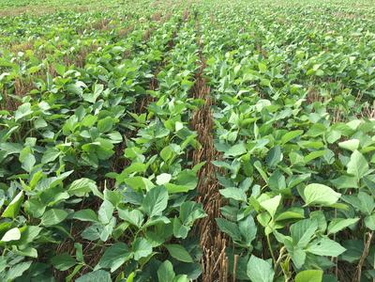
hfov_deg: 61.7
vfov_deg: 48.2
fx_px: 314
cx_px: 188
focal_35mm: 29
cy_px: 141
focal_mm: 4.15
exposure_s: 1/769
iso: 25
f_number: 2.2
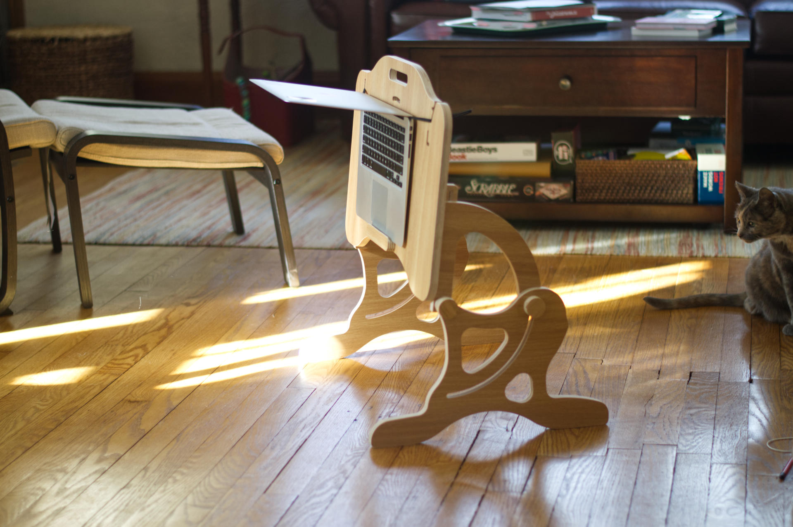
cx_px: 396
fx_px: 1650
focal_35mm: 75
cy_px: 264
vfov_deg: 18.1
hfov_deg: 27.0
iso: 200
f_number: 2
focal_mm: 50
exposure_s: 1/80
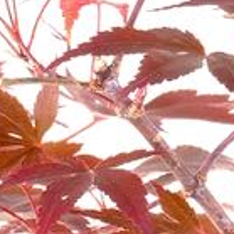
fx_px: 6424
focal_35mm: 840
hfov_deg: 2.1
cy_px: 530
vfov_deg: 2.1
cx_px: 189
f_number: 10
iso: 1000
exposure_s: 1/25
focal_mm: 71.1
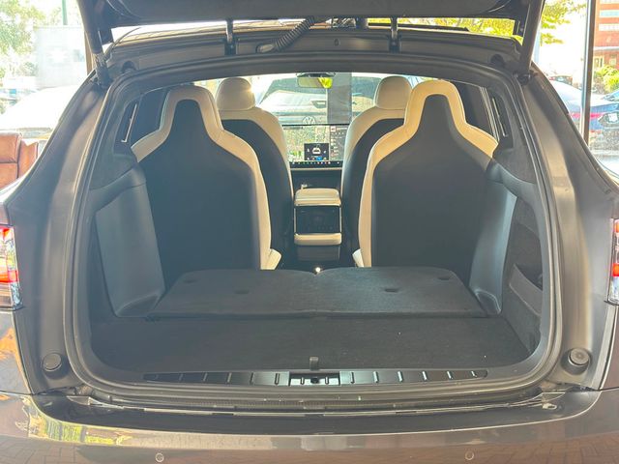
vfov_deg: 30.3
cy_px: 232
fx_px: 858
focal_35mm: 48
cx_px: 310
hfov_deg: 39.7
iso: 125
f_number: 1.78
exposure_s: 1/60
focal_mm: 6.86
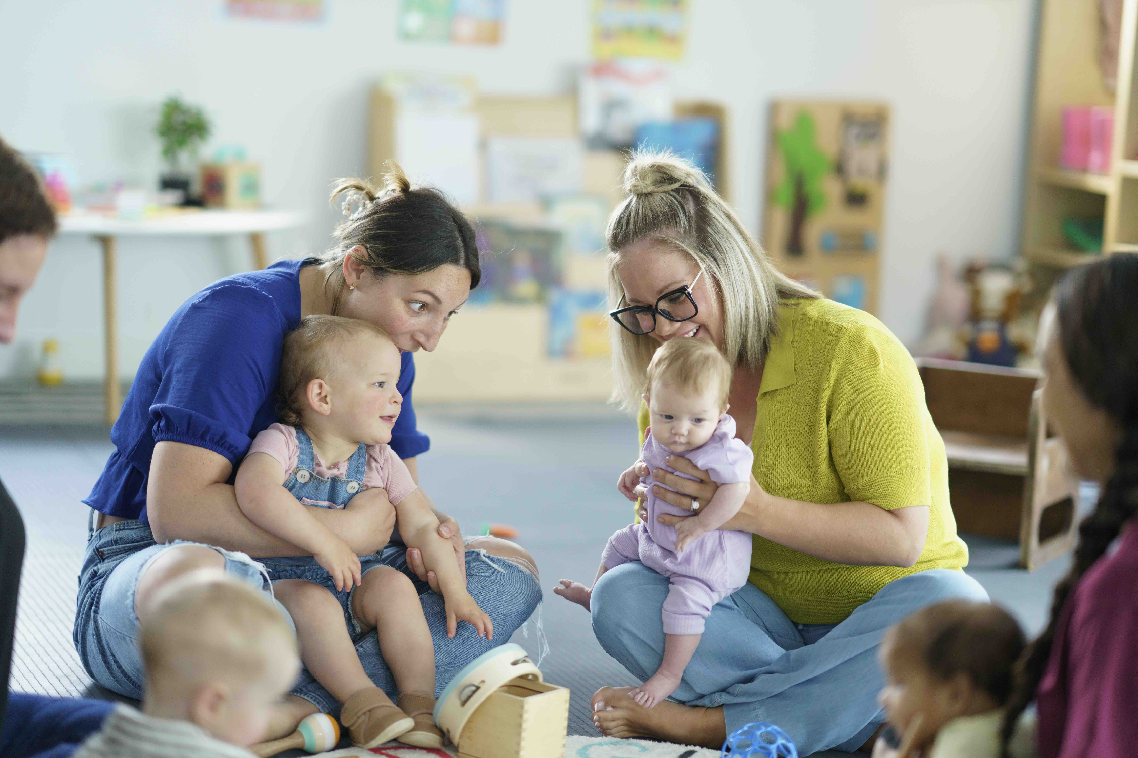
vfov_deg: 16.1
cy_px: 379
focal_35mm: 85
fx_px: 2687
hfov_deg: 23.9
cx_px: 569
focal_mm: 85
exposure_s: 1/500
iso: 500
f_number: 1.4
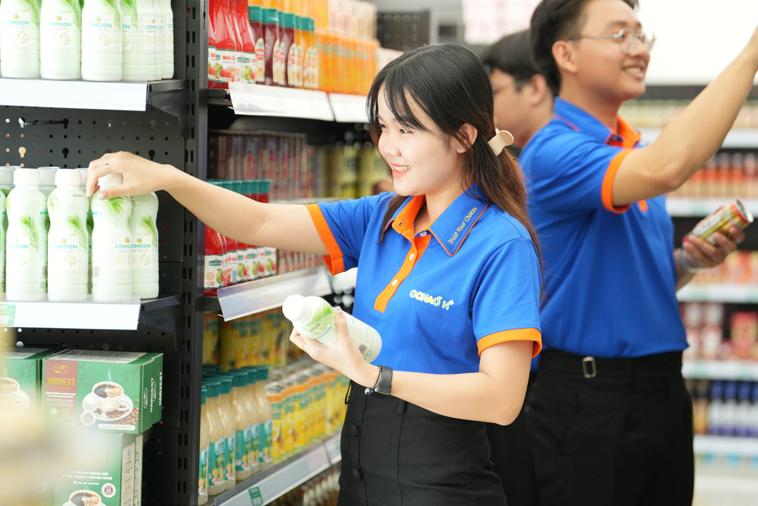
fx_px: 2337
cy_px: 253
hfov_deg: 18.4
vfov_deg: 12.3
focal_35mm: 111
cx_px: 379
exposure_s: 1/250
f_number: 2.8
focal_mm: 111
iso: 640
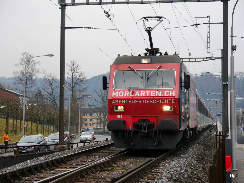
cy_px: 92
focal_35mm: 84
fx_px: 592
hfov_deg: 23.3
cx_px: 122
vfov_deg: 17.6
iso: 160
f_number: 5.6
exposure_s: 1/125
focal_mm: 42
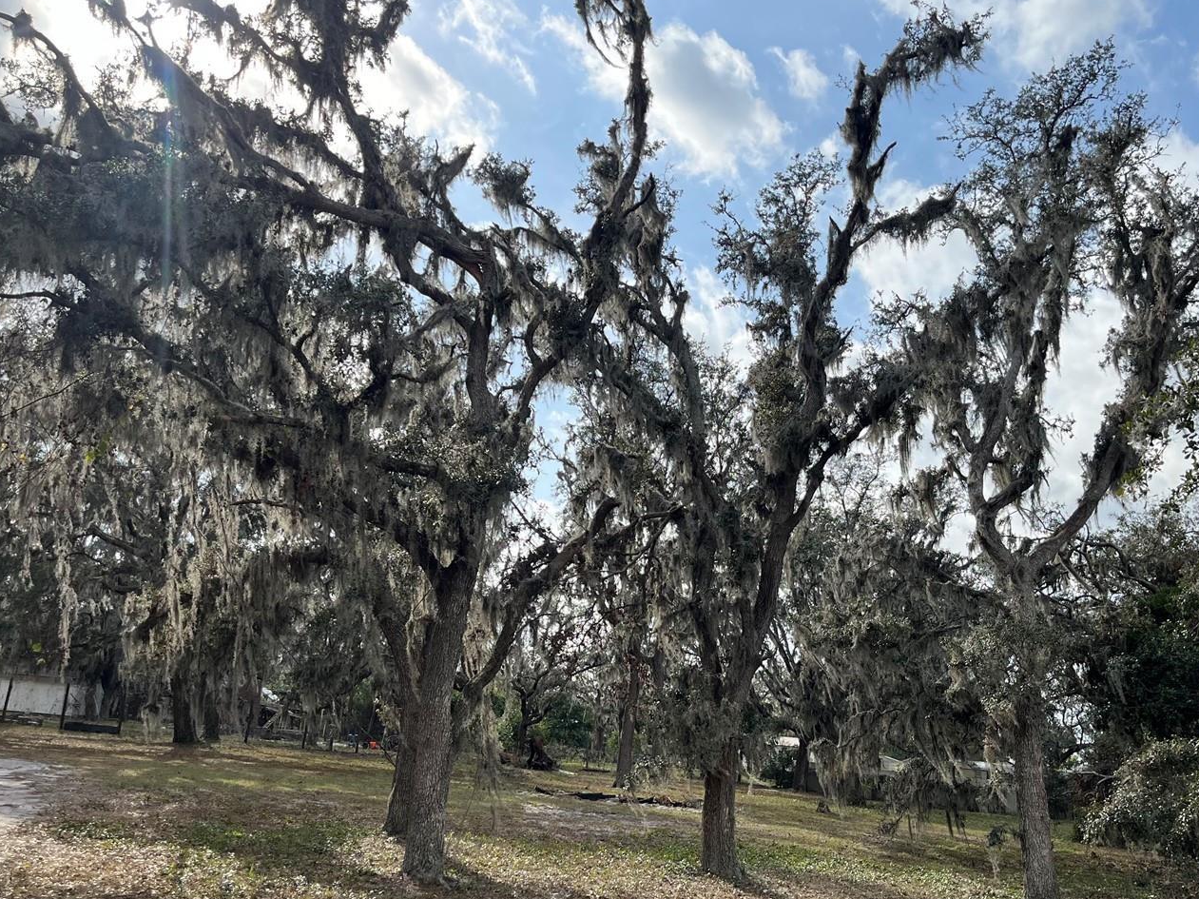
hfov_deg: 55.2
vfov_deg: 42.7
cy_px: 540
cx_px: 680
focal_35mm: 33
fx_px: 1143
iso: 50
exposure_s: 1/3215
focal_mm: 5.1
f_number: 1.6
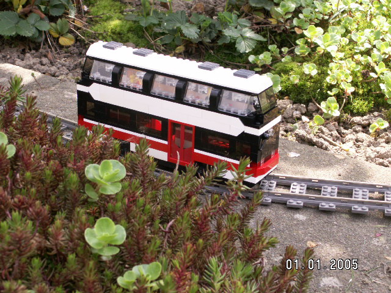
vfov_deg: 23.7
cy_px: 146
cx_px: 196
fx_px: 700
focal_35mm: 62
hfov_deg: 31.2
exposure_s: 1/100
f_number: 4
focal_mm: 10.28
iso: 50
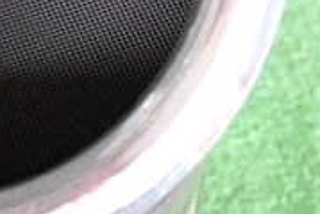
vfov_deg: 8.9
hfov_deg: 12.9
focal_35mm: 153
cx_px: -109
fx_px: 1362
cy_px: -64
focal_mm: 7.84
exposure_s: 1/125
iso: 2500
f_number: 2.9
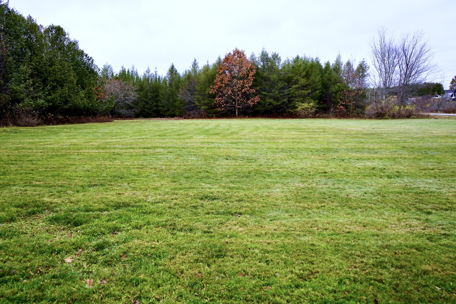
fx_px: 355
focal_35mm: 28
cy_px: 152
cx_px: 228
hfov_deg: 65.5
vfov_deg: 46.4
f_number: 4.5
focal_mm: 28
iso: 100
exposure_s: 1/80
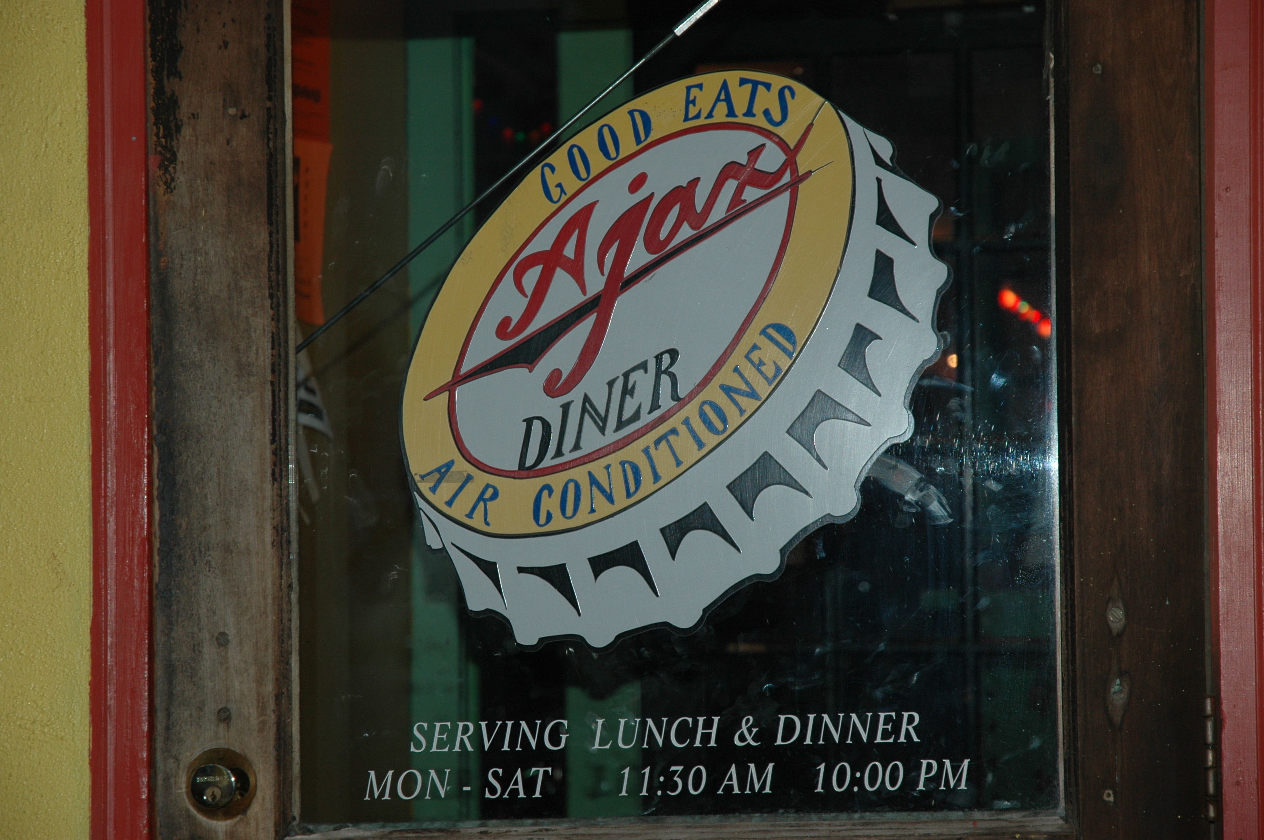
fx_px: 3420
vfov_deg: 14.0
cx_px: 632
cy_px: 420
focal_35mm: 98
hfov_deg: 20.9
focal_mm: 65
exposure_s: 1/60
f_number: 4.5
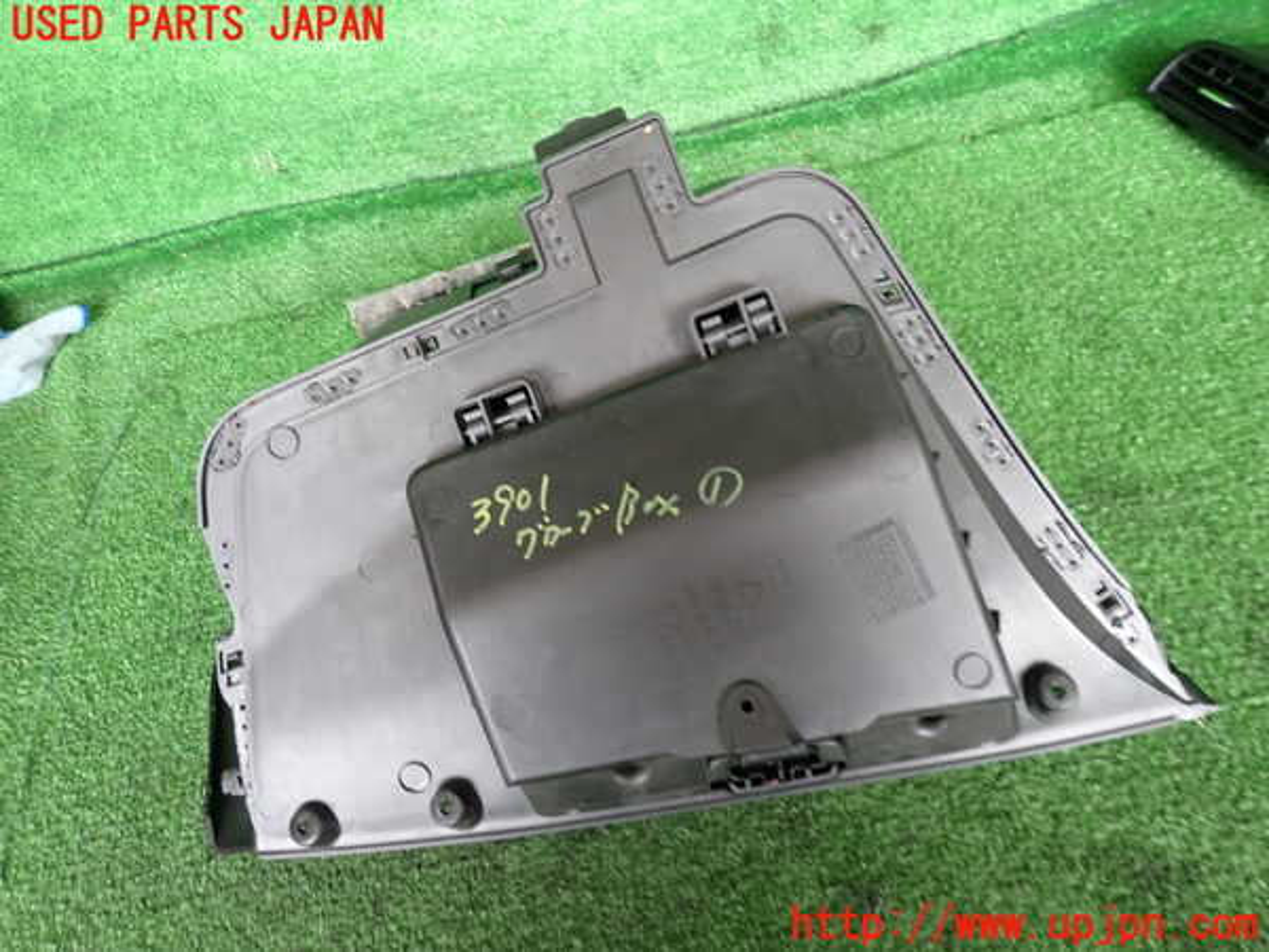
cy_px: 476
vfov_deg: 54.9
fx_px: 916
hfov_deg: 69.4
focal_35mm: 25
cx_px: 634
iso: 200
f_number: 2
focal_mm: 4.5
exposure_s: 1/60
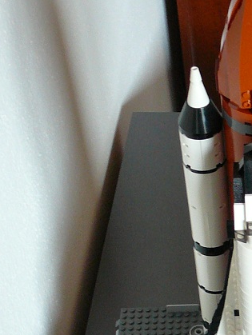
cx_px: 306
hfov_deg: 13.7
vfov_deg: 18.2
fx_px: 1018
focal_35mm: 105
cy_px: 345
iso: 200
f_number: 3.2
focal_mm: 6.4
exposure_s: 1/13
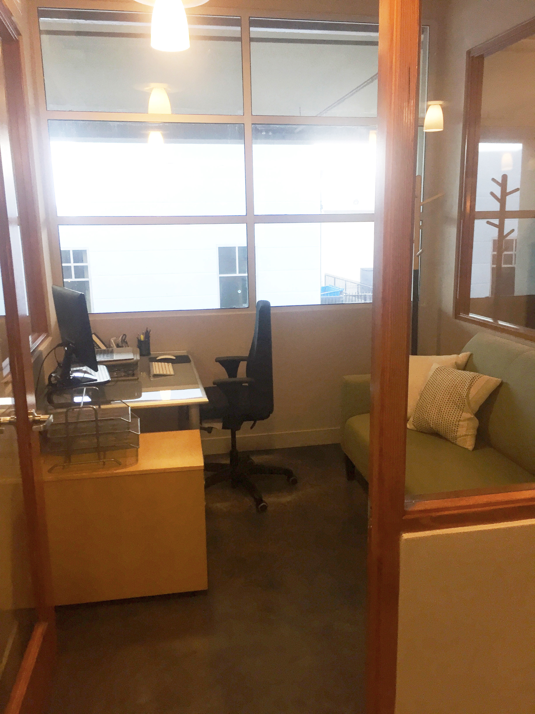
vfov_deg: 61.7
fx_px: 598
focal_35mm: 29
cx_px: 268
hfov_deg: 48.2
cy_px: 357
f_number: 2.2
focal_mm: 4.15
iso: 32
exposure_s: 1/40
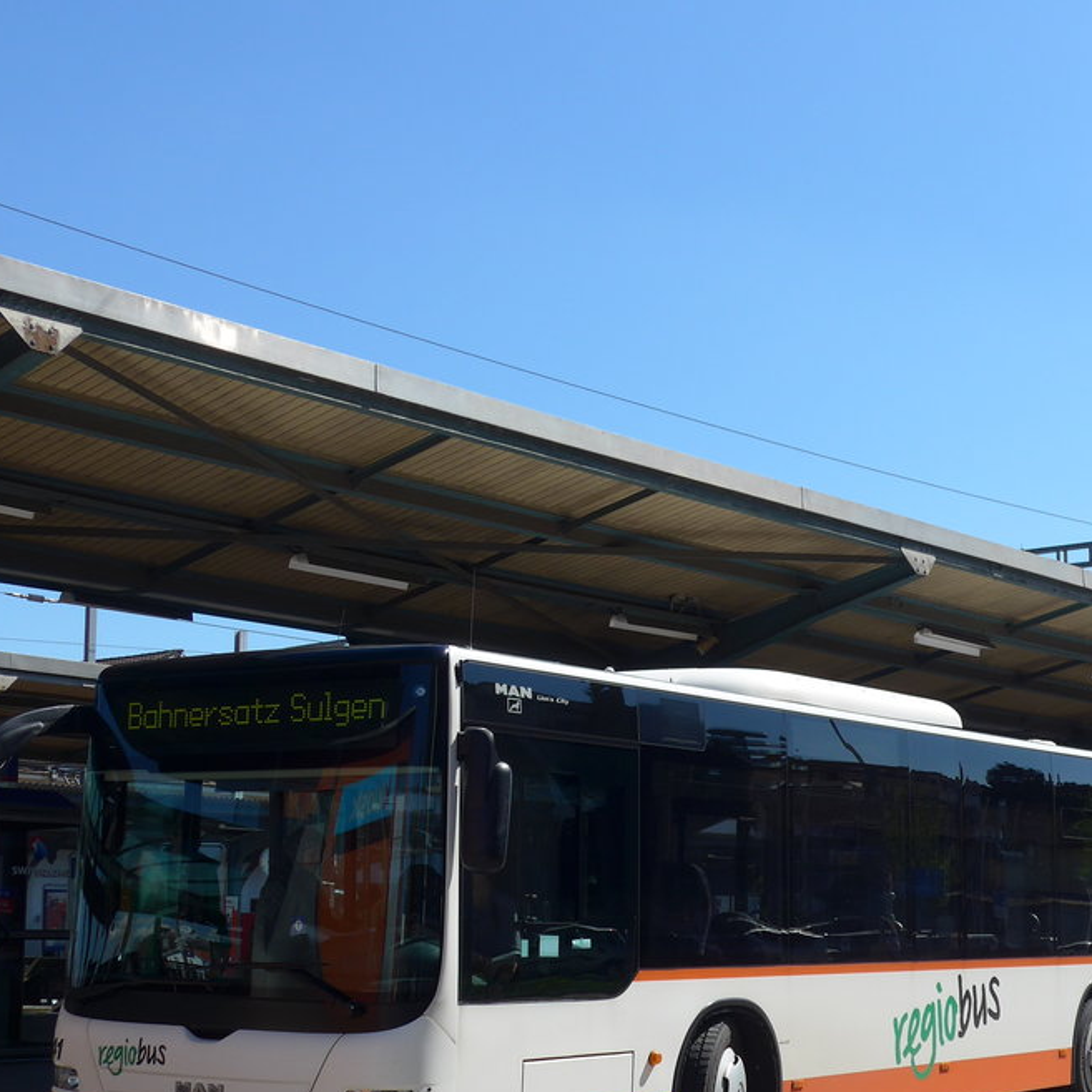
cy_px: 680
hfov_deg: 27.1
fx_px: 2248
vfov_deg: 27.2
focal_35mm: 63
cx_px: 761
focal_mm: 8
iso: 80
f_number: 2.8
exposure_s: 1/1600
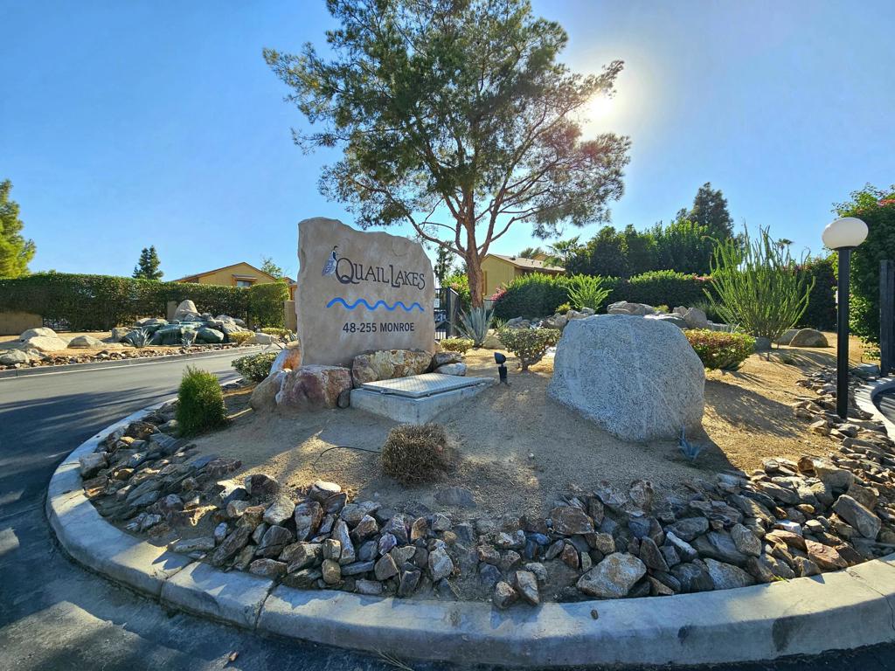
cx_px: 448
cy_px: 336
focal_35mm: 13
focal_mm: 2.2
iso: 50
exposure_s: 1/2000
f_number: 2.2
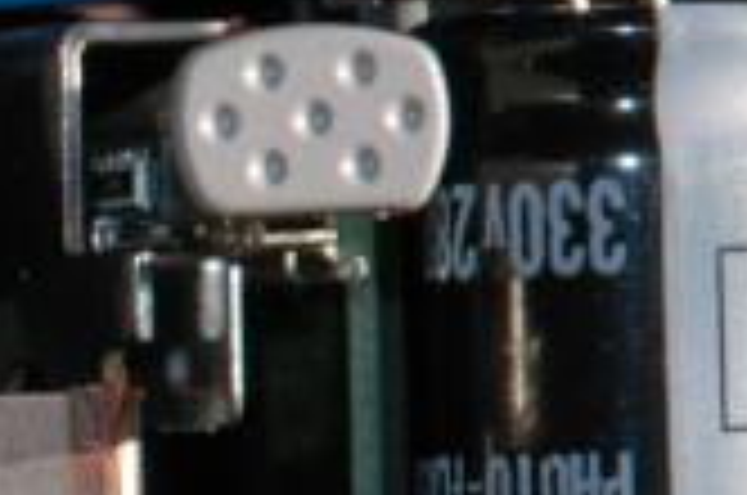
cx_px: -1321
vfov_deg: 2.0
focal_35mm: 689
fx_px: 14269
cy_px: 659
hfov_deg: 3.0
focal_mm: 70
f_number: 10
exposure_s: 1/60
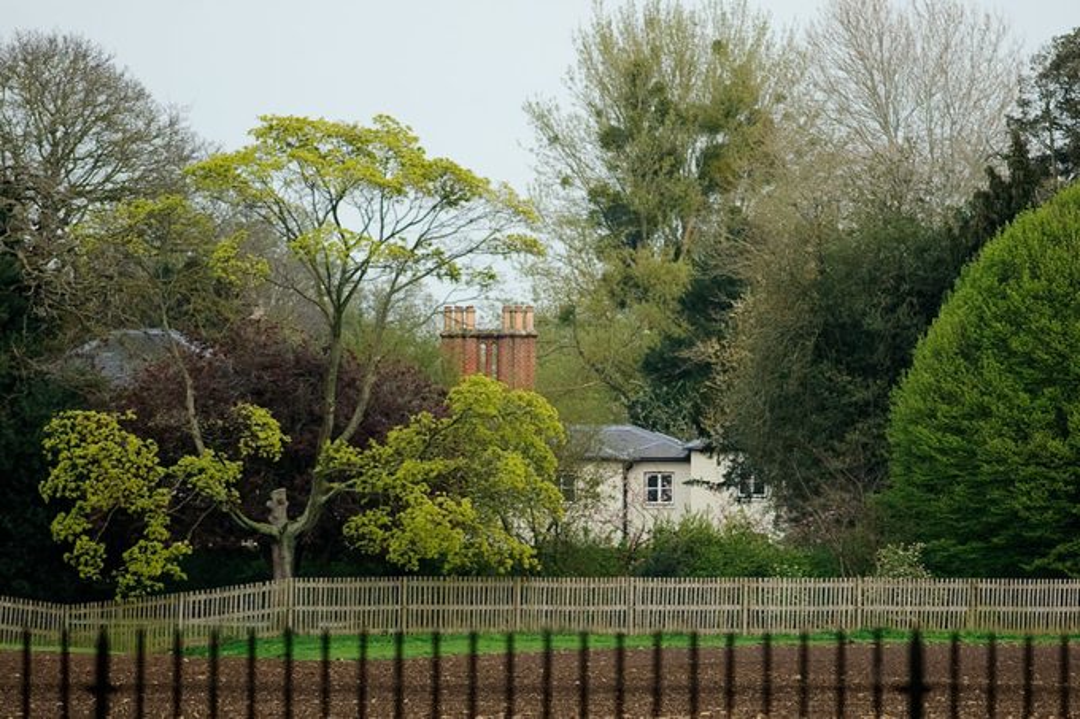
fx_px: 5998
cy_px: 360
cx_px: 540
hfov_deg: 10.3
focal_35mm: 200
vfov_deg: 6.9
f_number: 4
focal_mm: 200
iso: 400
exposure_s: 1/500
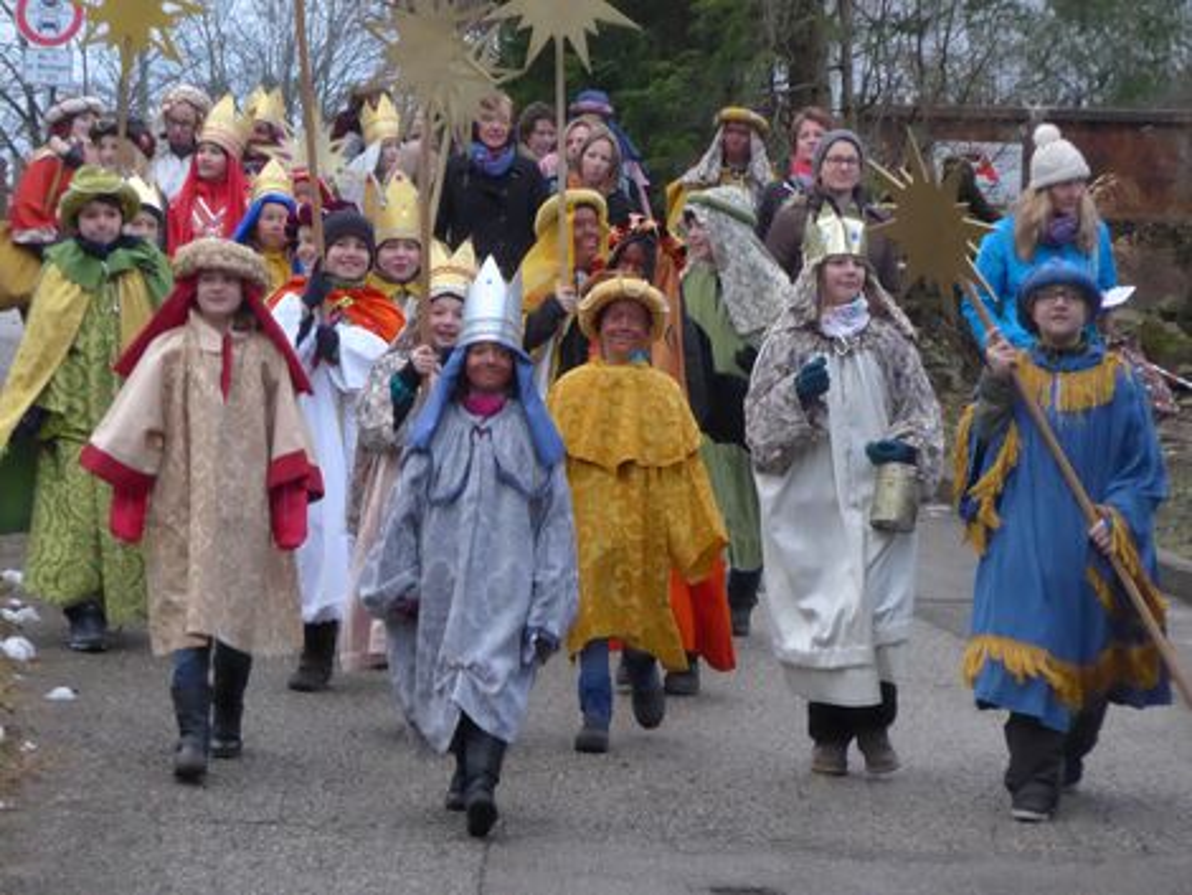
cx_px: 596
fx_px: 6512
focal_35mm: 189
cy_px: 448
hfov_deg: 10.5
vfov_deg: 7.9
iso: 1600
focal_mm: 36.7
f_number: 5.7
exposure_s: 1/160
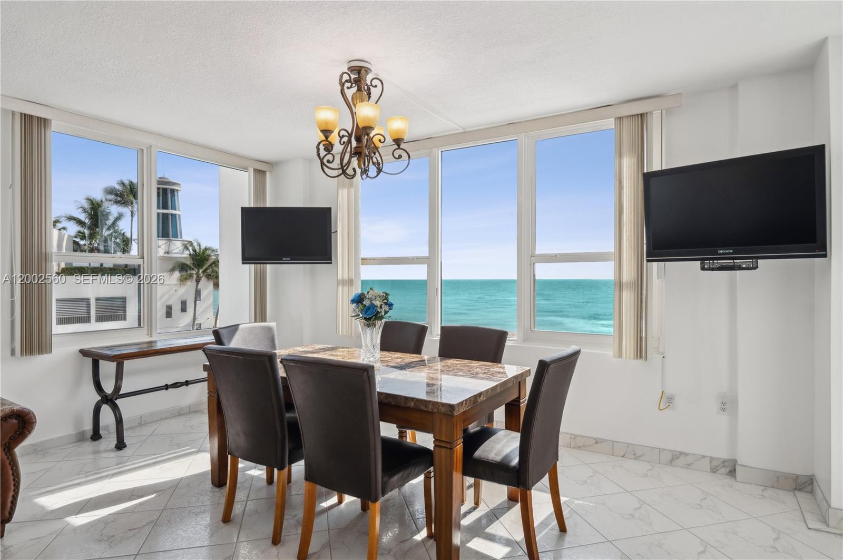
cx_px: 422
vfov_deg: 61.8
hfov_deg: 84.0
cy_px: 280
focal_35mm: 20
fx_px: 468
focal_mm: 20
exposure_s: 1/250
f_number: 8
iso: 250
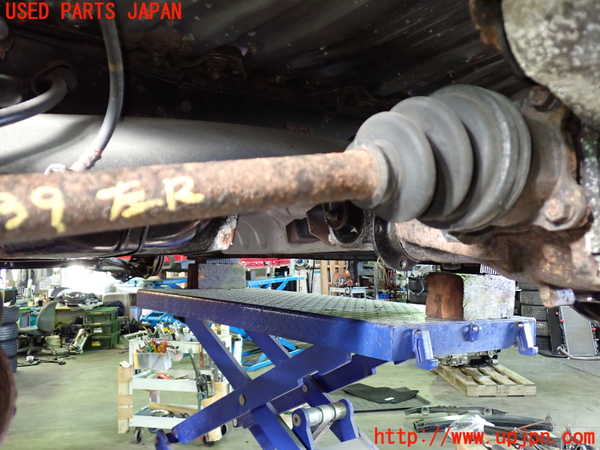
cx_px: 300
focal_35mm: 30
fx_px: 520
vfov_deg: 46.8
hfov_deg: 60.0
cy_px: 225
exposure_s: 1/30
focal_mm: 5.4
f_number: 2.3
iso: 640
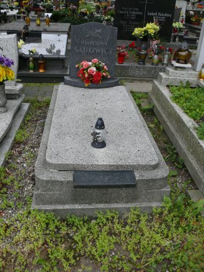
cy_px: 136
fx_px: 275
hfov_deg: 40.7
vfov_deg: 52.6
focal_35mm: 35
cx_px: 102
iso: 100
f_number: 4
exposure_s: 1/125
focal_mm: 7.4
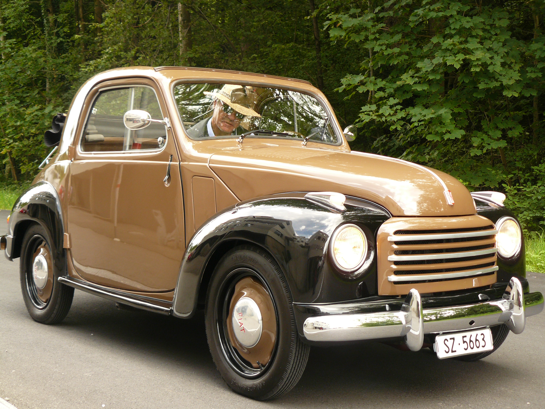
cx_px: 272
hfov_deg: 33.2
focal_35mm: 58
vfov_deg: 25.2
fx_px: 913
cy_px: 204
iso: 100
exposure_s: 1/50
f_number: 2.8
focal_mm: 9.6
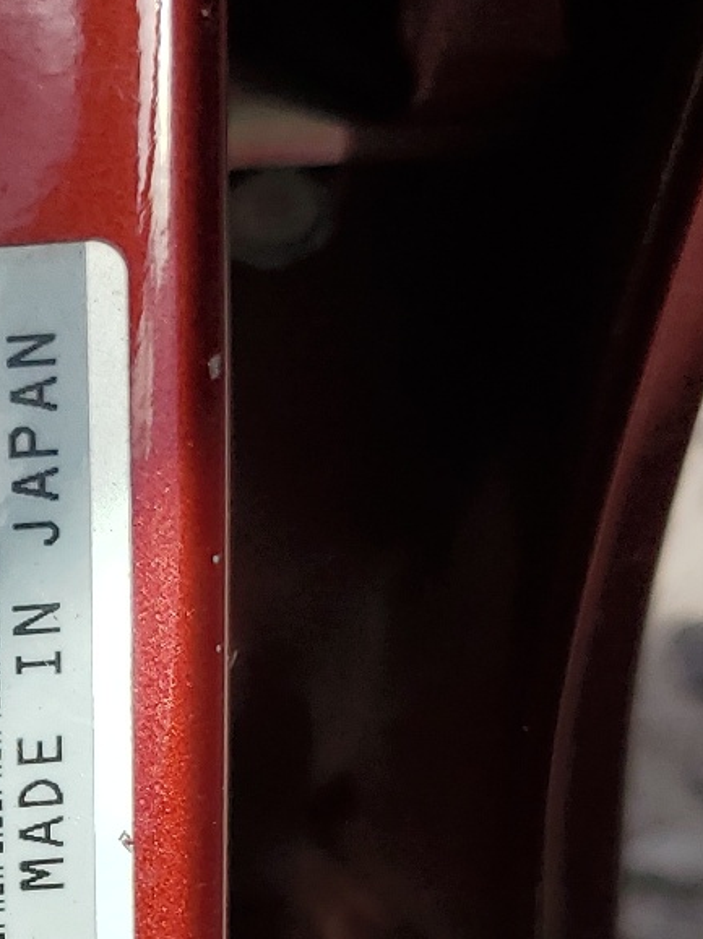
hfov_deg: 14.0
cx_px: -472
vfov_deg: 19.6
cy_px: 1008
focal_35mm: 96
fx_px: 2601
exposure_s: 1/3333
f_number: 1.5
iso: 50
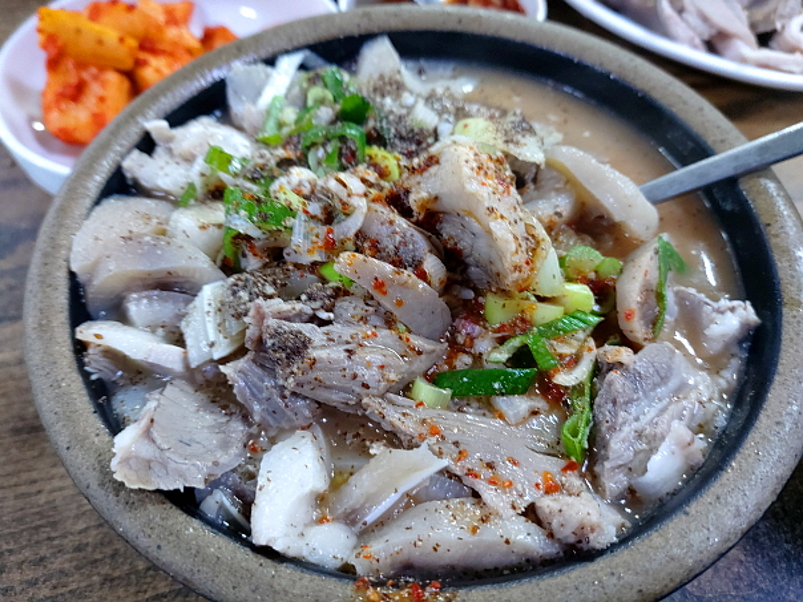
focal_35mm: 25
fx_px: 580
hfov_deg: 69.4
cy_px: 301
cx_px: 402
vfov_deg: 54.9
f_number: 2
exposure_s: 1/24
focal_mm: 4.58
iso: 250
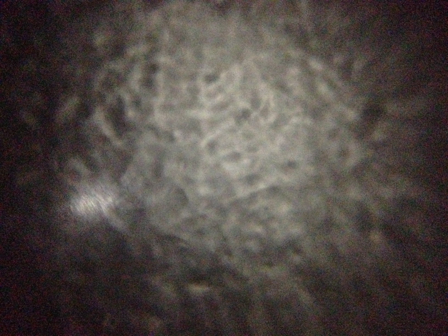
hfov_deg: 29.4
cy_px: 168
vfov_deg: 22.3
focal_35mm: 66
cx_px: 224
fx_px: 854
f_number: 2.4
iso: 3200
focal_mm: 4.12
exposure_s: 1/15
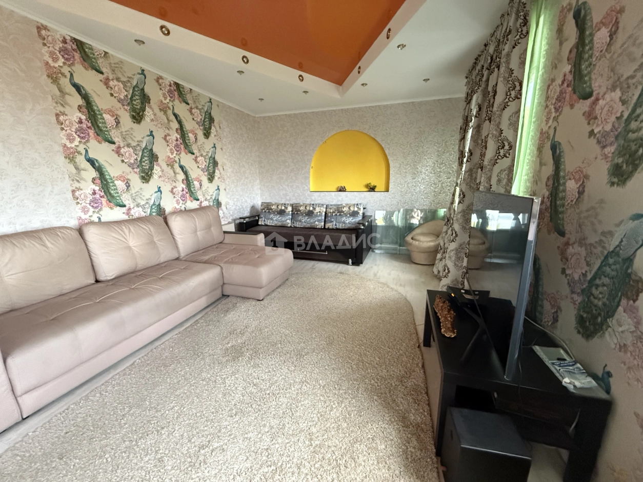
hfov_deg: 102.1
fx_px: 260
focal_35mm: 14
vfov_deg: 85.7
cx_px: 322
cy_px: 241
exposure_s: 1/60
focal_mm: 2.22
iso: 800
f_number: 2.2
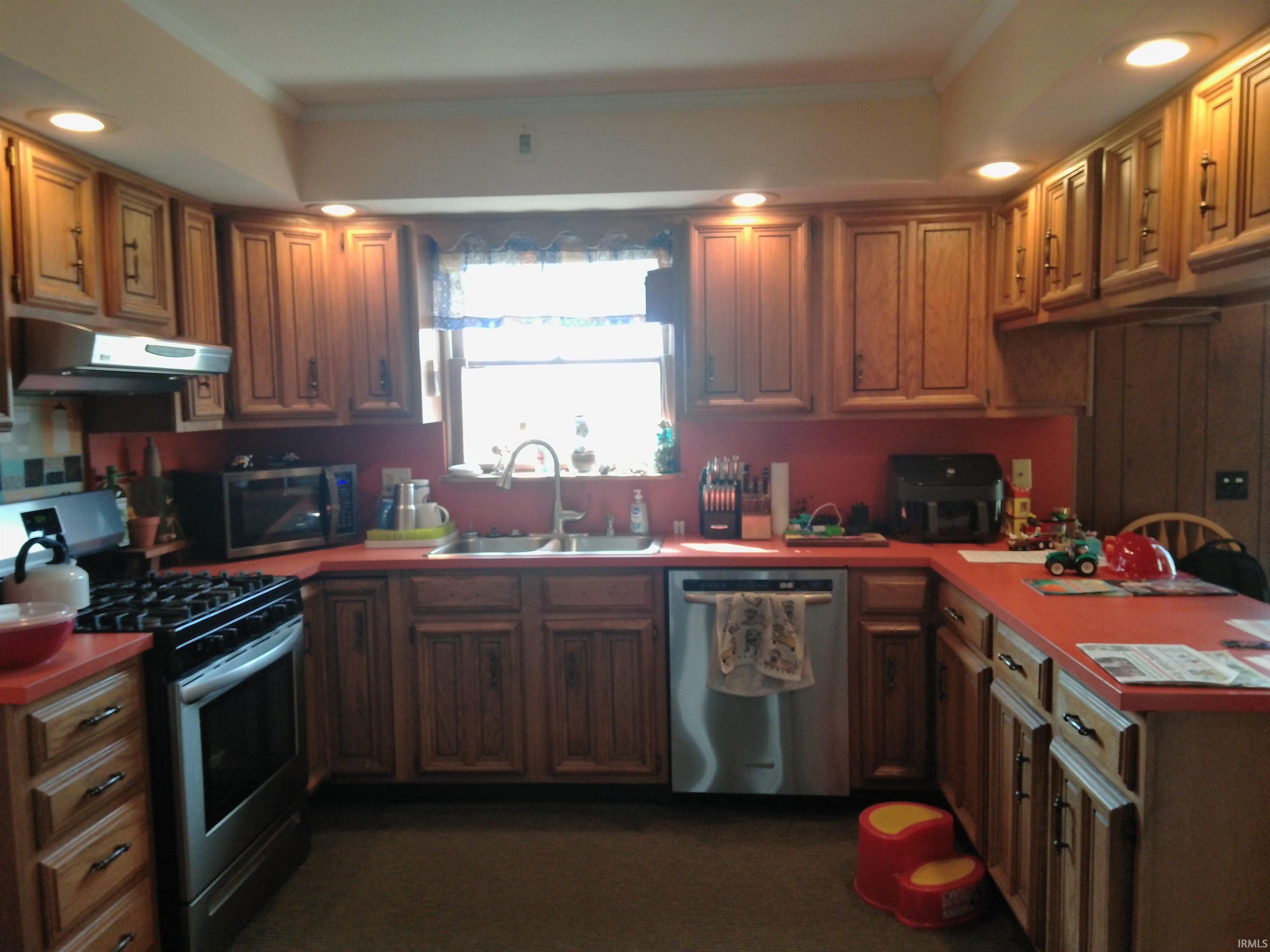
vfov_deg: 53.1
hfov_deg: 67.3
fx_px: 954
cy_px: 476
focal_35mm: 26
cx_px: 635
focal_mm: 3
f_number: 2
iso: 273
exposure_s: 1/50
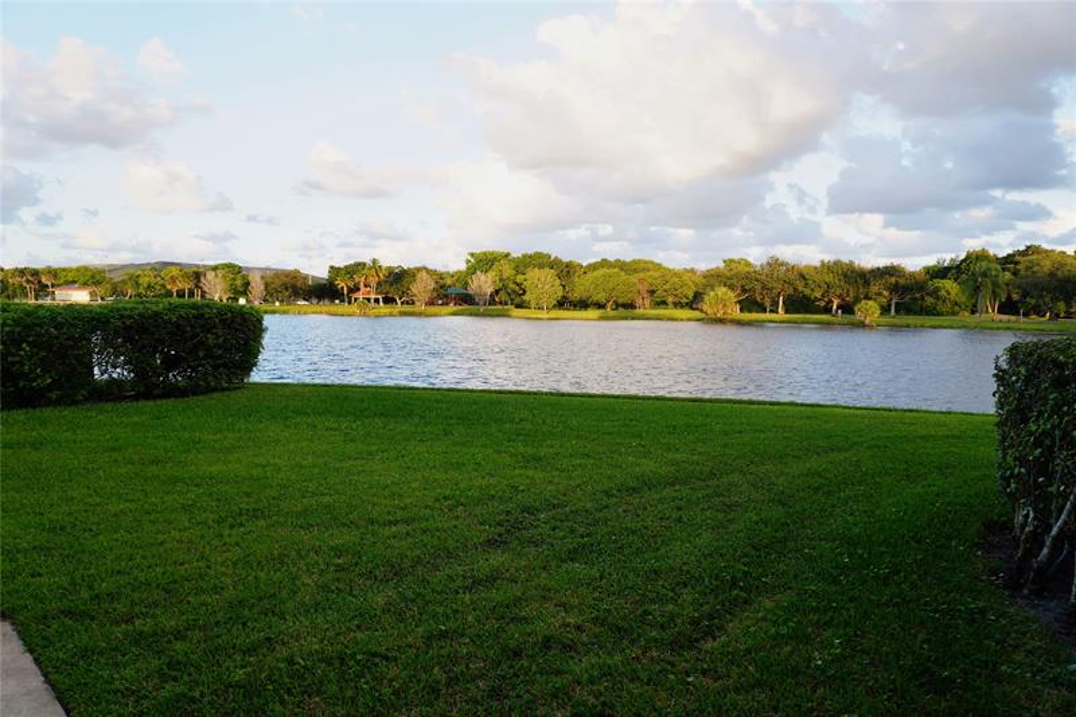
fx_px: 717
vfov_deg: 53.1
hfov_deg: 73.8
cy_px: 358
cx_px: 538
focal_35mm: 24
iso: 100
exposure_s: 1/80
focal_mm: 16
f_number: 5
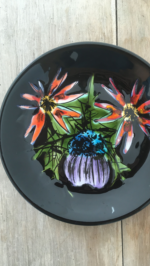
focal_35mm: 32
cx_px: 94
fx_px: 226
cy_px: 132
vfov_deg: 61.0
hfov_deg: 36.5
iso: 50
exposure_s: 1/33
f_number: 2.2
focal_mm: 4.15
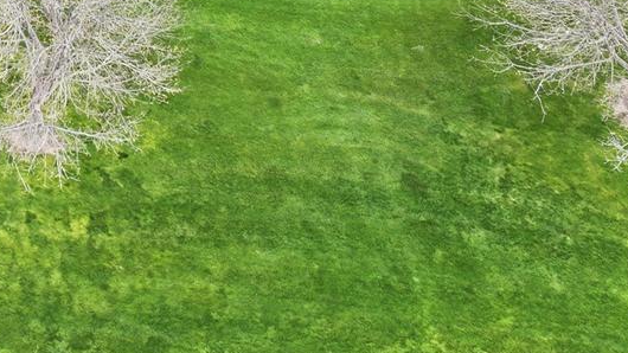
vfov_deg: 10.7
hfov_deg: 19.5
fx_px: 1682
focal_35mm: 101
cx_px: -188
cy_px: -417
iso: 110
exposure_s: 1/120
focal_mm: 12.3
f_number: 2.8
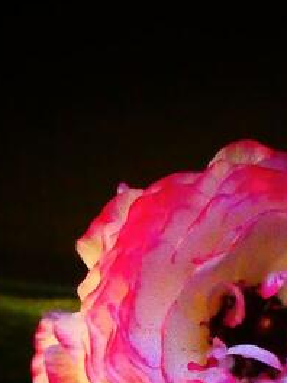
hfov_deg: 2.9
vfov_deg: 3.8
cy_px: 405
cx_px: 259
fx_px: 5759
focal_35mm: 521
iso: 3200
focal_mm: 41.1
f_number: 5.5
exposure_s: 1/3.2
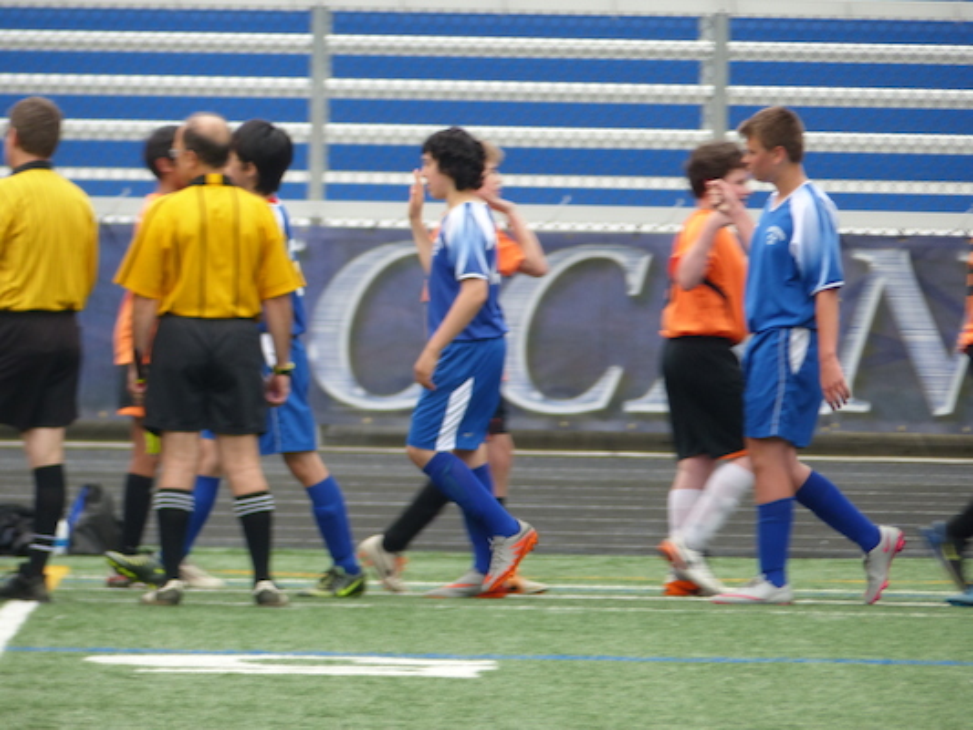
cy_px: 365
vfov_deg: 2.5
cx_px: 486
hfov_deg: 3.3
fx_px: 16869
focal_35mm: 600
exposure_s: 1/125
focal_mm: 108
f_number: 2.8
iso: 125
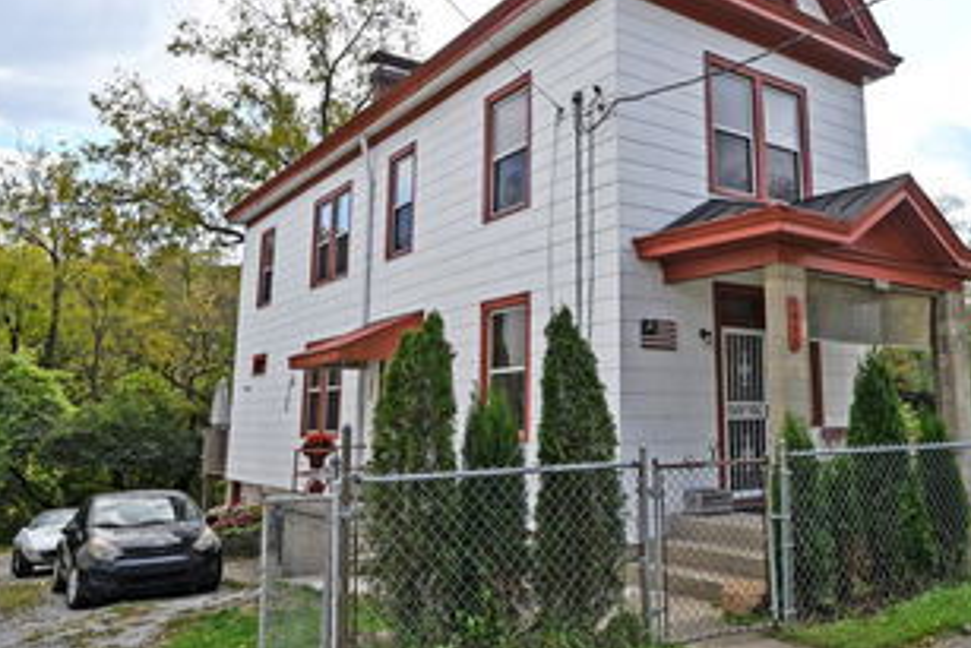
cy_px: 261
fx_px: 810
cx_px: 645
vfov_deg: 43.4
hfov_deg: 60.5
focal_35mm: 30
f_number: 6.3
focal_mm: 18
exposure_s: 1/320
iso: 100
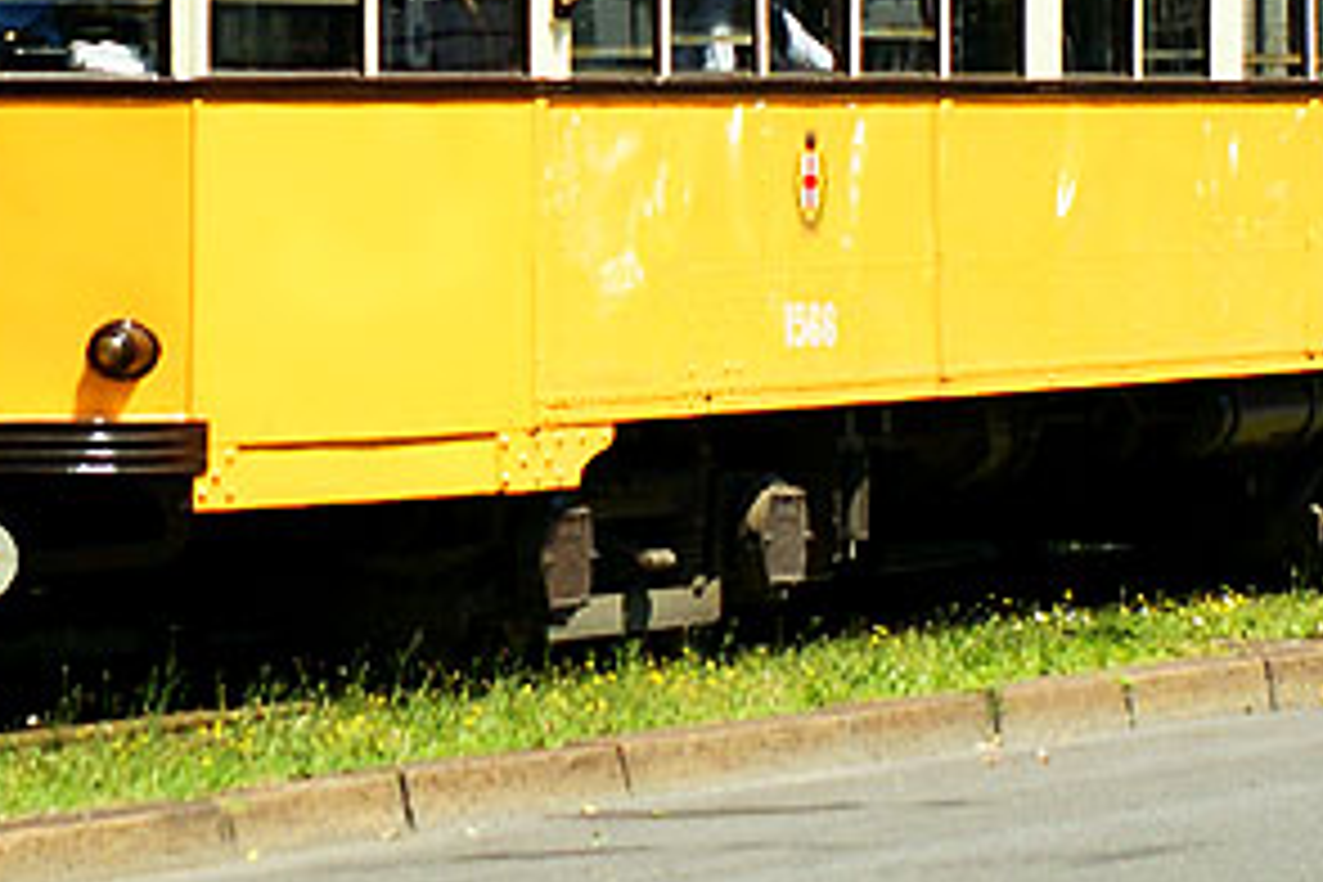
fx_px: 10574
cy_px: -158
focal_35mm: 288
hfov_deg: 7.2
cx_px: 292
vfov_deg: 4.8
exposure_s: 1/500
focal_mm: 55
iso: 200
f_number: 6.3
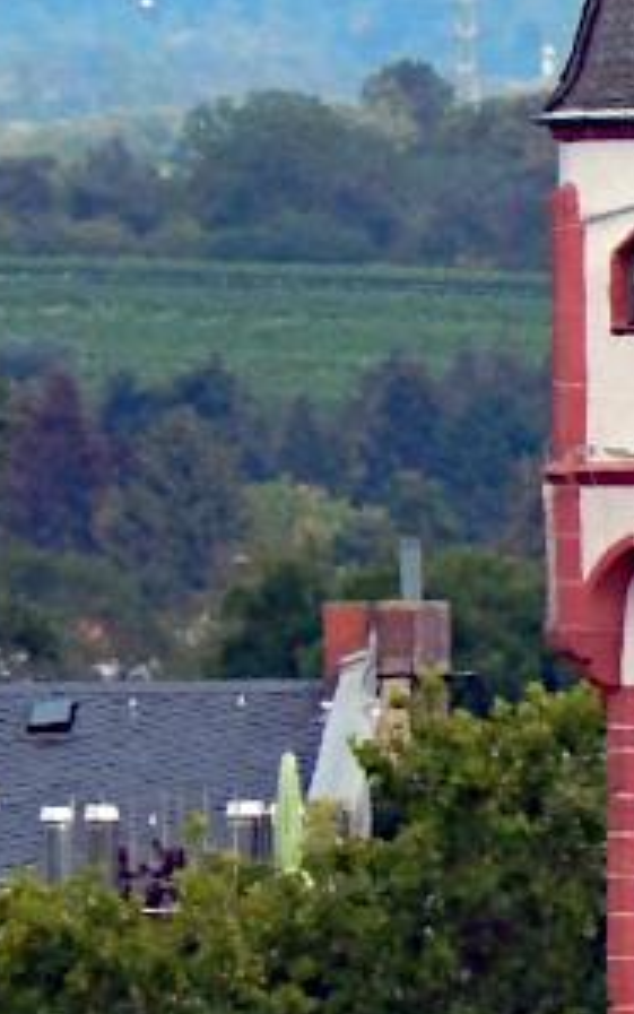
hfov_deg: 0.7
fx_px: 50512
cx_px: 1265
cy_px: 458
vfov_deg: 1.1
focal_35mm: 1828
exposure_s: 1/500
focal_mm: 76.4
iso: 125
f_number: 5.7
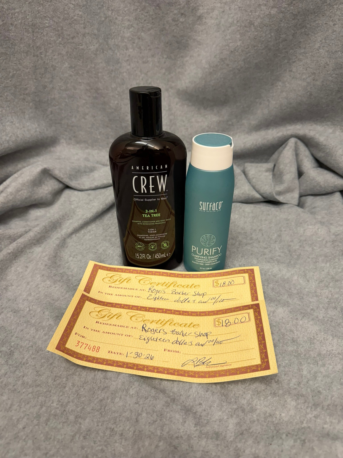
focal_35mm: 24
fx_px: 317
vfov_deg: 71.6
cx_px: 172
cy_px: 229
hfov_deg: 56.8
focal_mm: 6.76
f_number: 1.78
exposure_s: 1/120
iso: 200
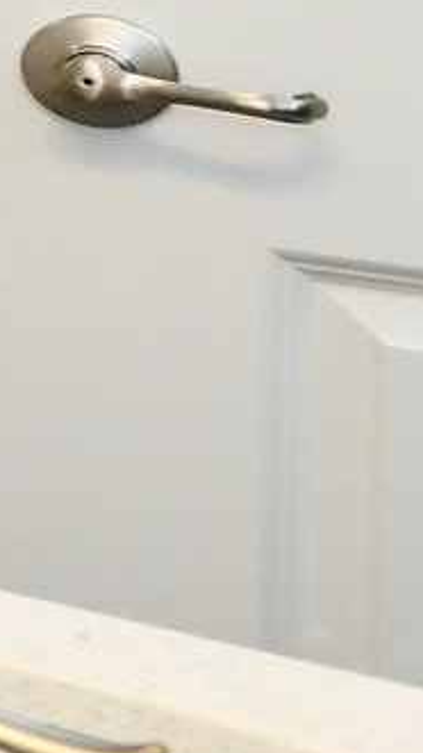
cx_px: -2845
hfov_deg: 3.9
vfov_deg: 14.6
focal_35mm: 136
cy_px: -419
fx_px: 2714
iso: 640
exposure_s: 1/100
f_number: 6.3
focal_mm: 14
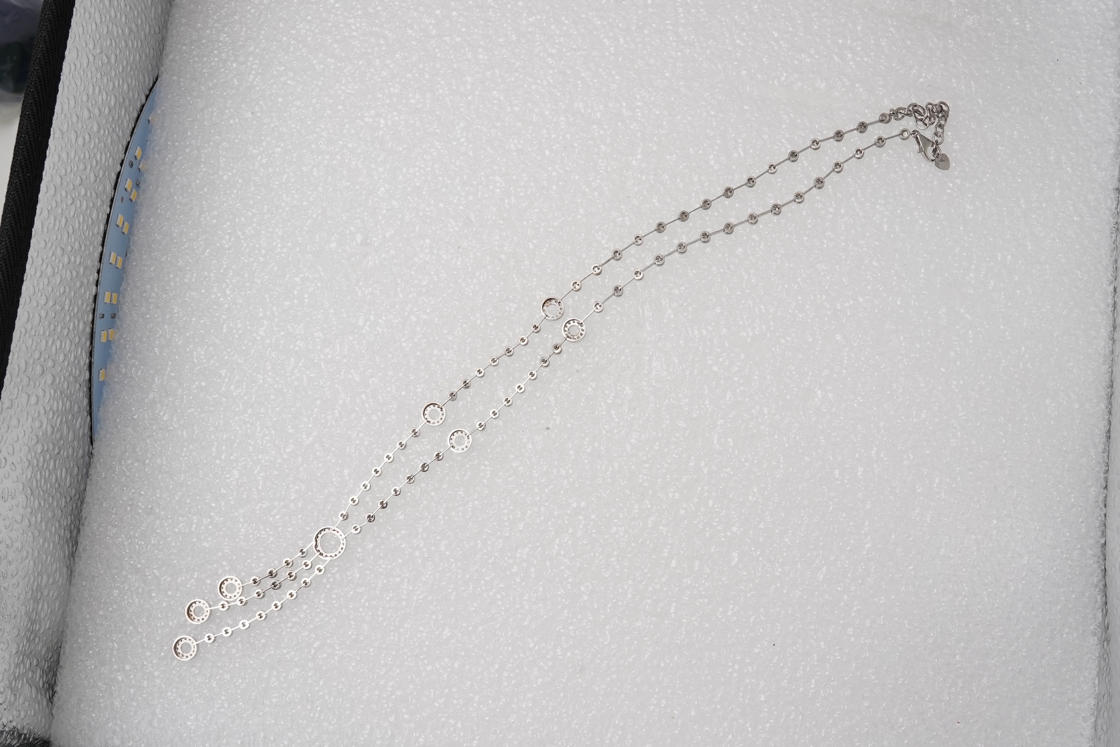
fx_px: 1400
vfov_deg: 29.9
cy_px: 374
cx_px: 560
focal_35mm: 45
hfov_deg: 43.6
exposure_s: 1/125
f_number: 22
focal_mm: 30
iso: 320
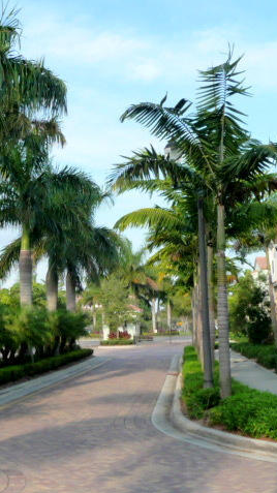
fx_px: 745
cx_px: 99
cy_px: 247
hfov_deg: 21.0
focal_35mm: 57
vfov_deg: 36.6
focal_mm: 4.7
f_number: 3.3
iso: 160
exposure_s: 1/320
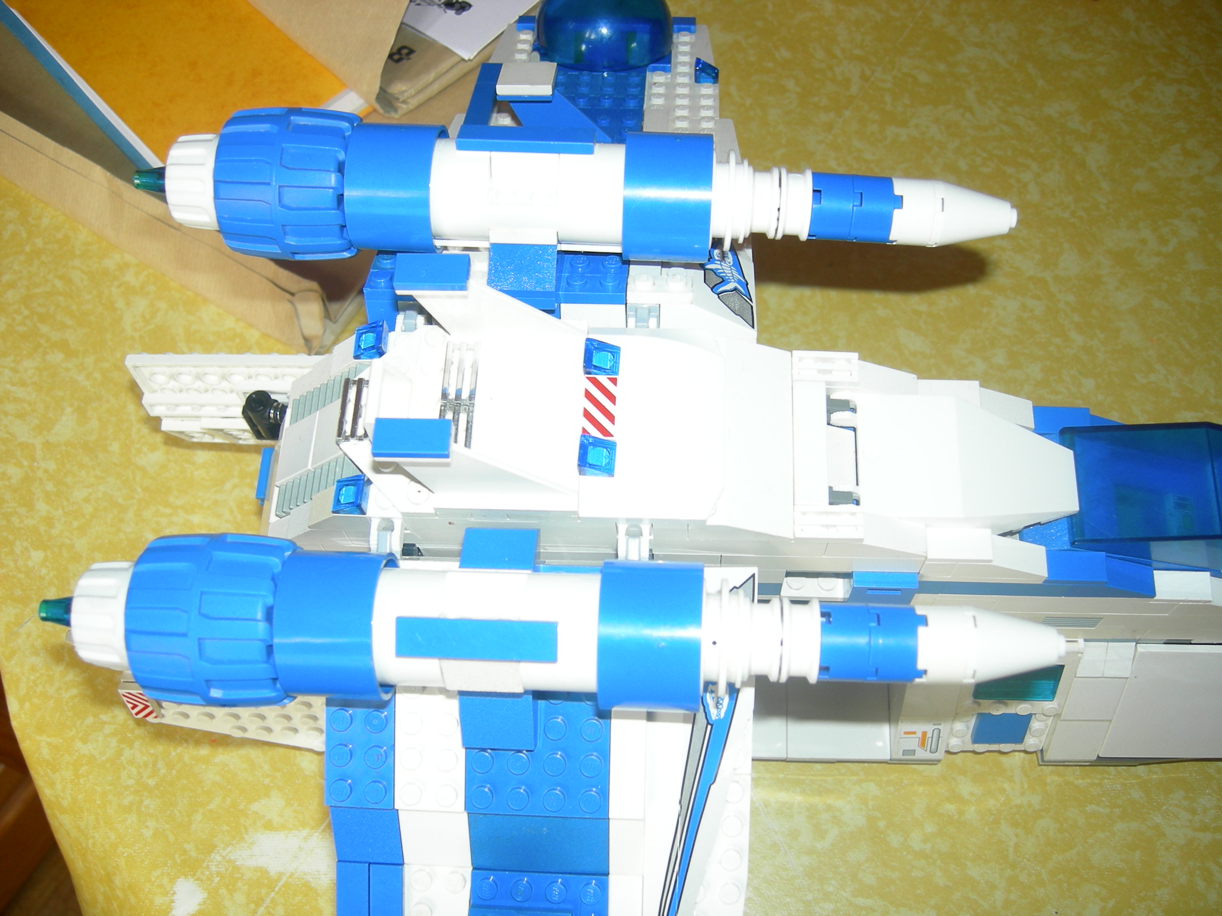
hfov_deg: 51.4
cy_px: 458
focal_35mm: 36
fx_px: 1271
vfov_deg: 39.7
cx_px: 611
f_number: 2.7
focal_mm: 7.5
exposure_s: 1/30
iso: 64
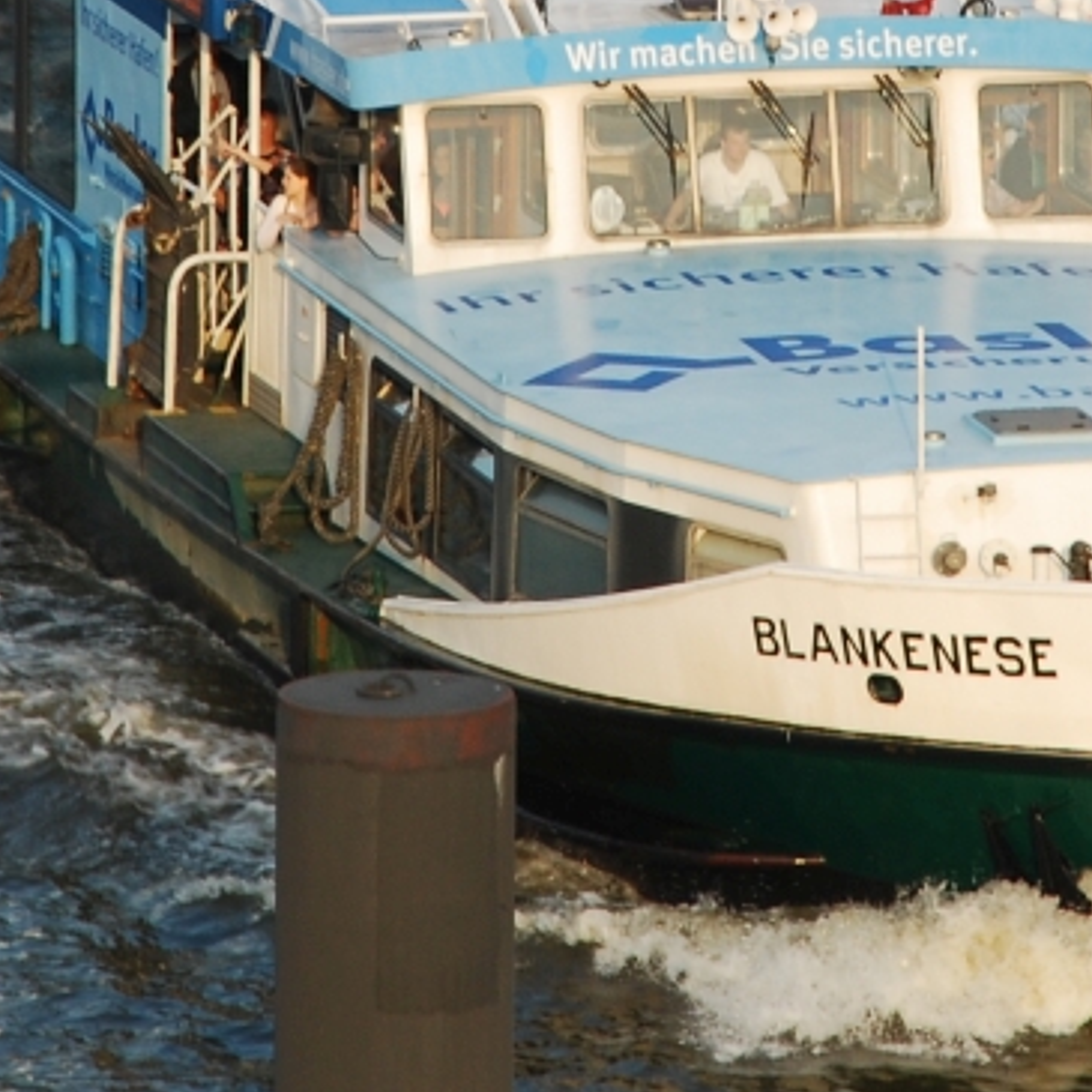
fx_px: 17245
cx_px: 637
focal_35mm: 483
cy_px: 184
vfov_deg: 3.6
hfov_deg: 3.6
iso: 200
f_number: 9
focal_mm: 135
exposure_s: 1/160
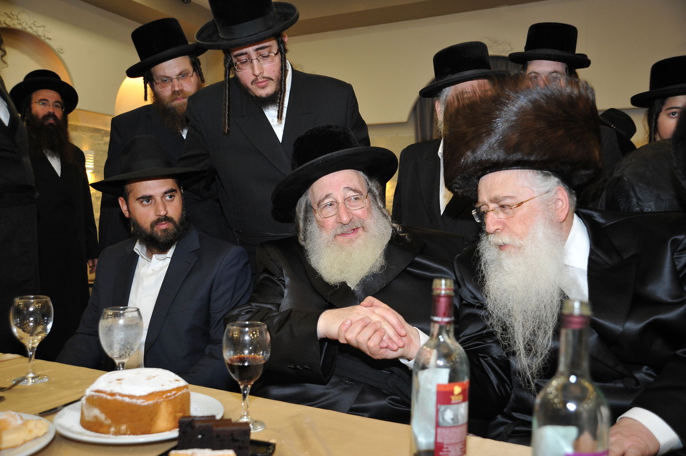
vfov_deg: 38.8
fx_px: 647
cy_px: 228
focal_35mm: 34
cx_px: 343
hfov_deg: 55.8
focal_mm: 34
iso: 1600
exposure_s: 1/125
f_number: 4
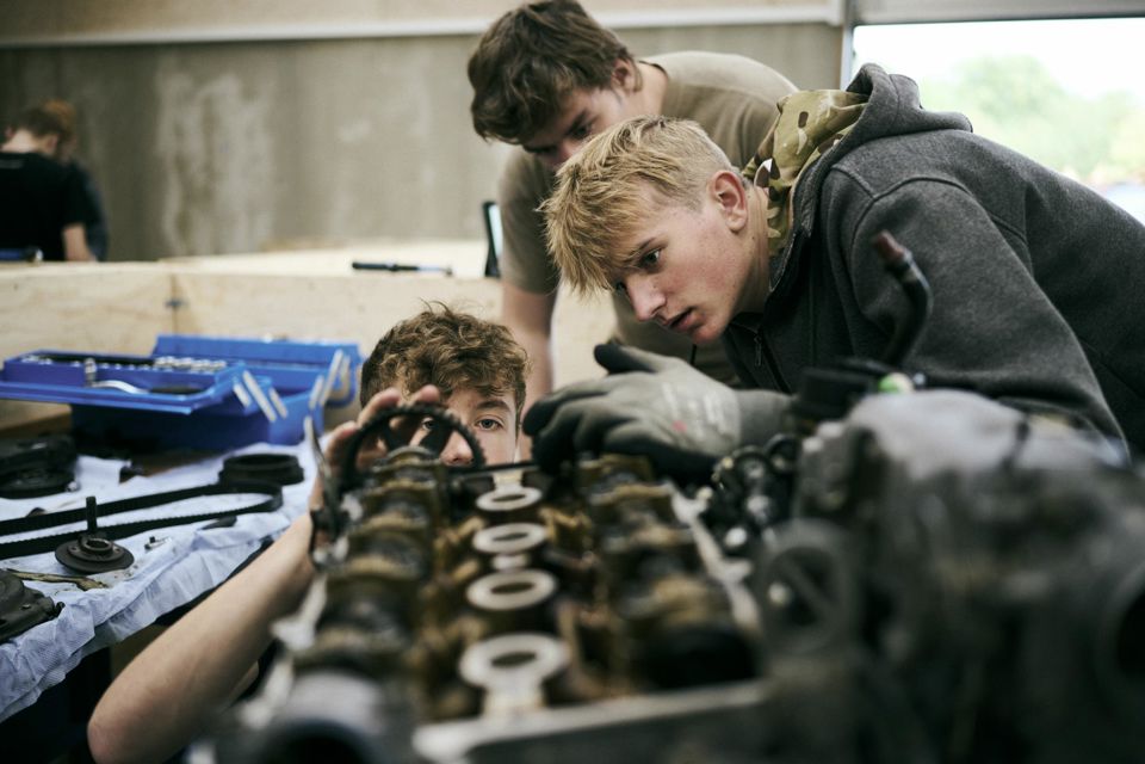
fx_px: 1113
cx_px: 572
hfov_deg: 54.4
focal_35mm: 35
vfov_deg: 37.9
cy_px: 382
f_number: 1.8
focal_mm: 35
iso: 320
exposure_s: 1/160
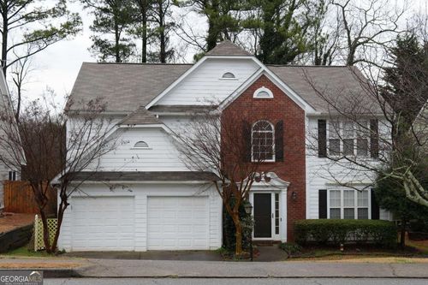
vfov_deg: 29.8
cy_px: 142
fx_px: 535
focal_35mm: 45
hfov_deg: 43.6
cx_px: 214
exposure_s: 1/80
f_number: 4
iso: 100
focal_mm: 30
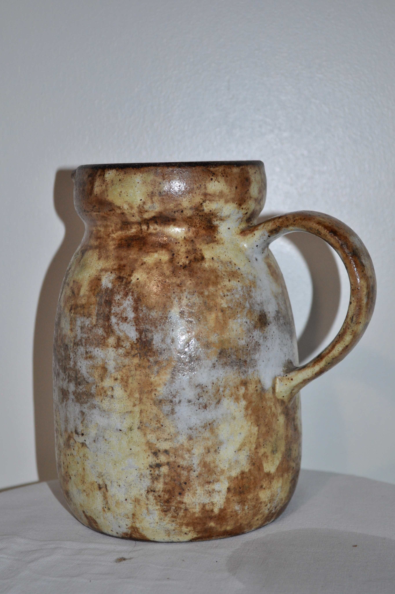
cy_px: 295
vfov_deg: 30.5
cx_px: 199
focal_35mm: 66
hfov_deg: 20.6
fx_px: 1089
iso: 640
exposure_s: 1/60
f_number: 5.3
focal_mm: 42
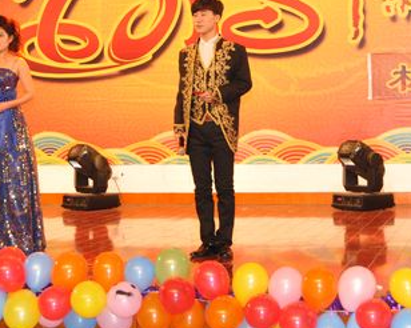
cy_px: 59
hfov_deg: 19.9
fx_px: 1168
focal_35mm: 96
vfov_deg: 15.9
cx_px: 163
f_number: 4
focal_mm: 29
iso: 720
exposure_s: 1/125
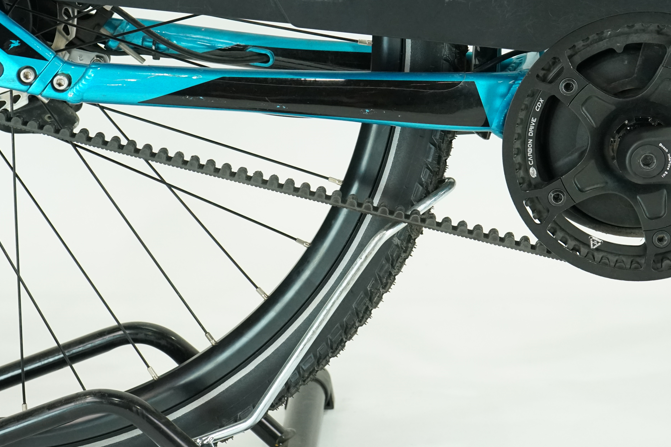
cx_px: 404
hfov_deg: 25.6
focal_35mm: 79
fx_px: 1472
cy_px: 97
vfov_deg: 17.2
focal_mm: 46
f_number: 6.3
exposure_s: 1/200
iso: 2500
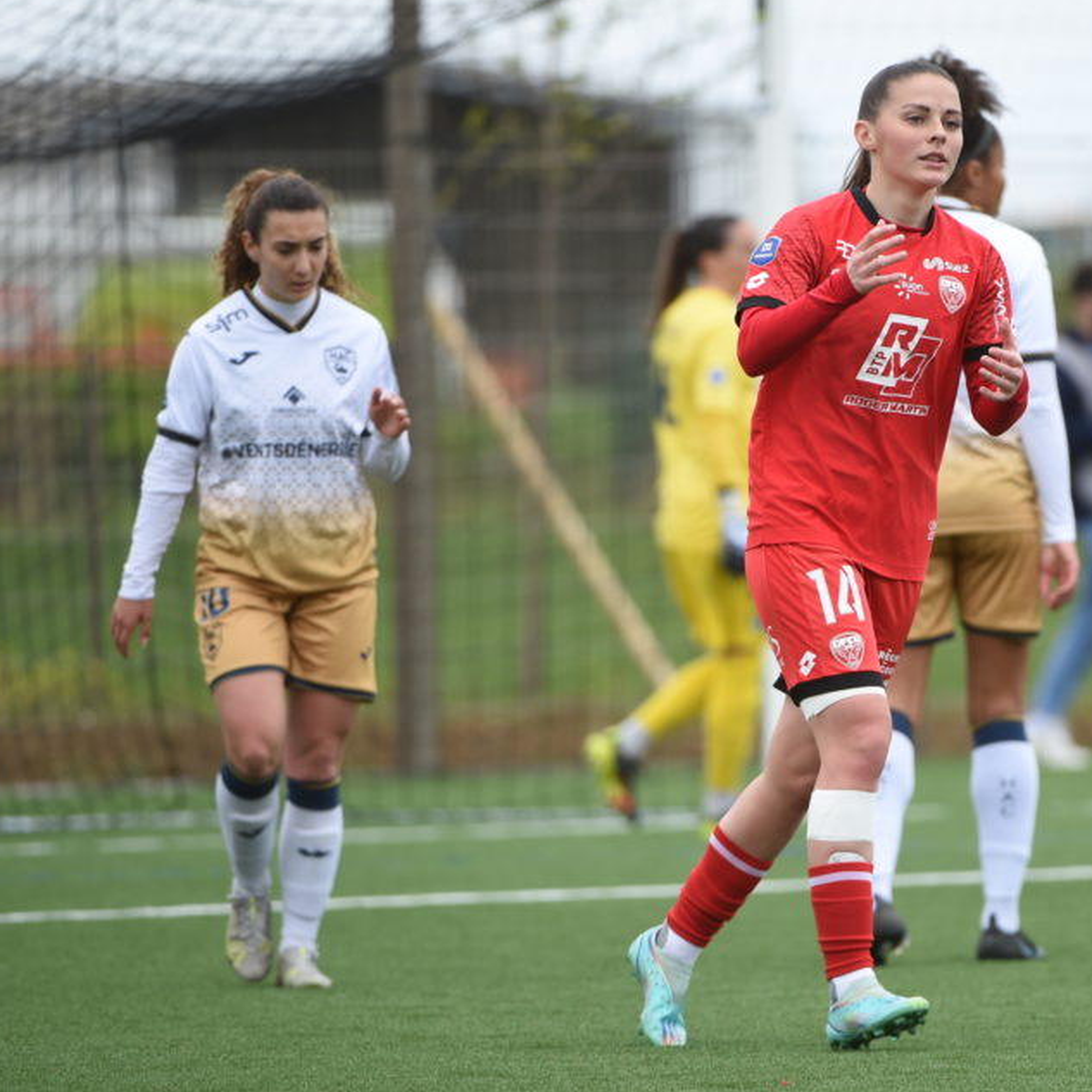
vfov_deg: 3.5
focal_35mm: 495
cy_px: 511
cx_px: 869
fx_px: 17667
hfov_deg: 3.5
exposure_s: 1/1250
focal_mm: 360
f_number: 4
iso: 500
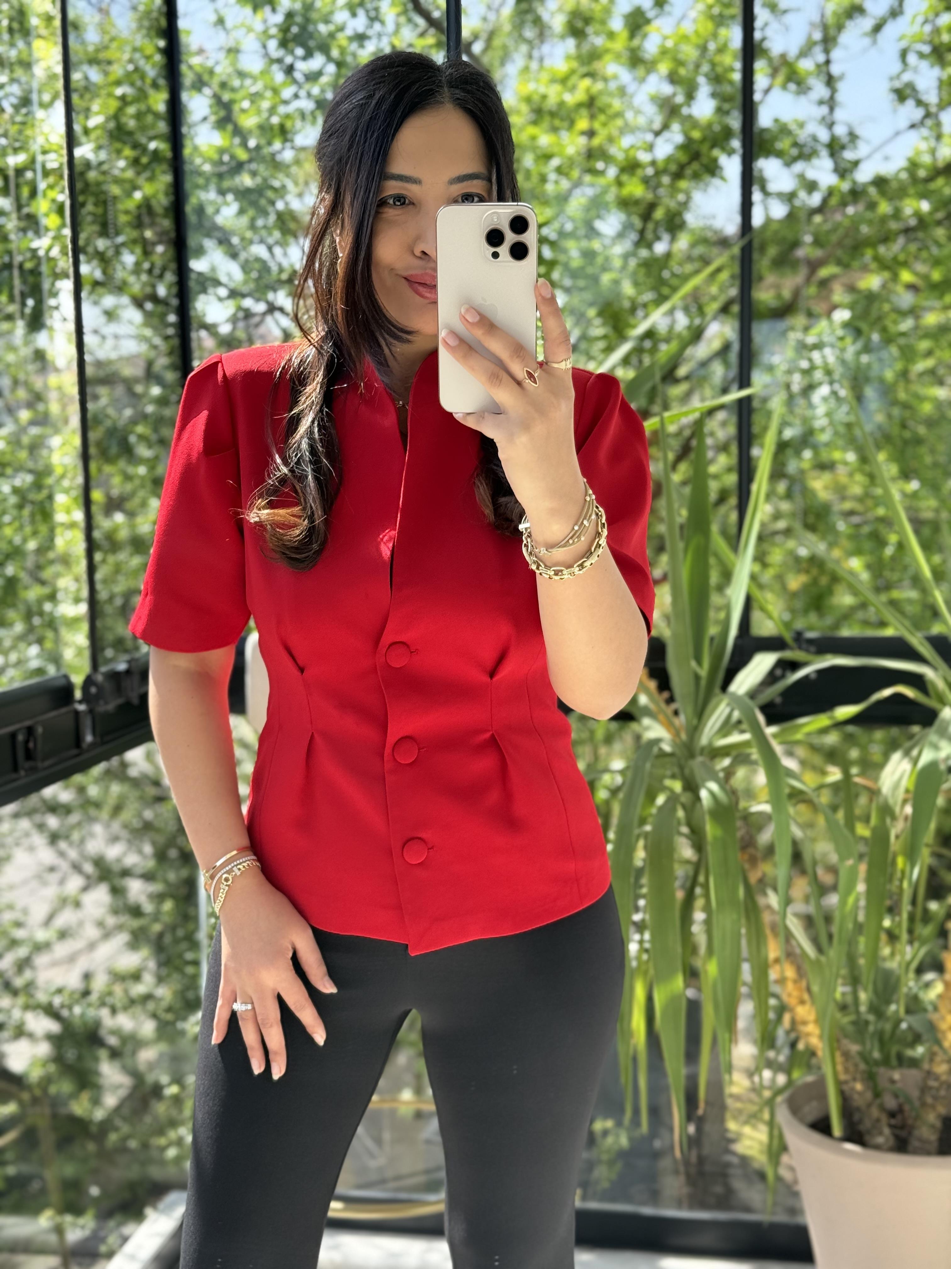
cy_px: 634
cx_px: 476
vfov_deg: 39.7
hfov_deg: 30.3
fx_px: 1758
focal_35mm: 48
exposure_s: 1/496
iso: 100
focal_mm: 6.76
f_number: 1.78
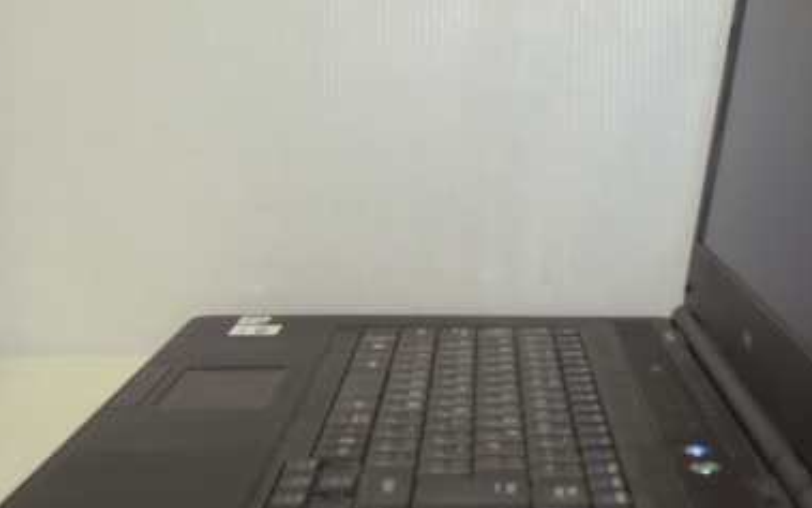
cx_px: 512
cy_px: 165
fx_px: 1505
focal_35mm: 68
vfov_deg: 19.1
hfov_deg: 30.1
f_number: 2.8
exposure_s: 1/60
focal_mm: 7.9
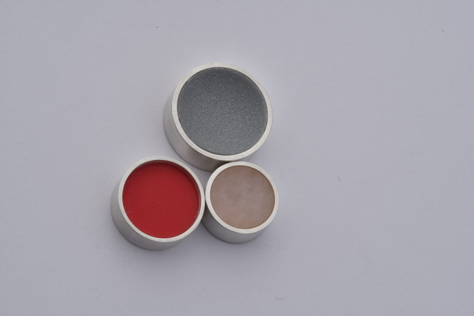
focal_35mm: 90
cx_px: 237
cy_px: 158
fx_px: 1185
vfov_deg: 15.2
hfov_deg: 22.6
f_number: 32
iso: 400
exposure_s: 1/200
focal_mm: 60
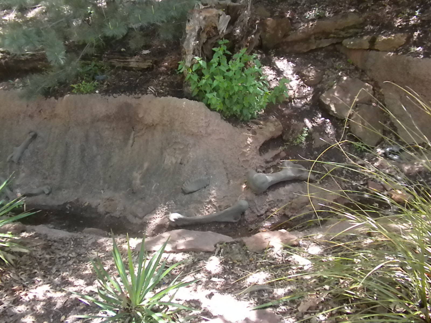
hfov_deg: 50.1
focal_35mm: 37
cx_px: 216
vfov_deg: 38.7
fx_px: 461
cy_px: 162
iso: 640
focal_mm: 6.6
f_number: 3.5
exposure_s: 1/320
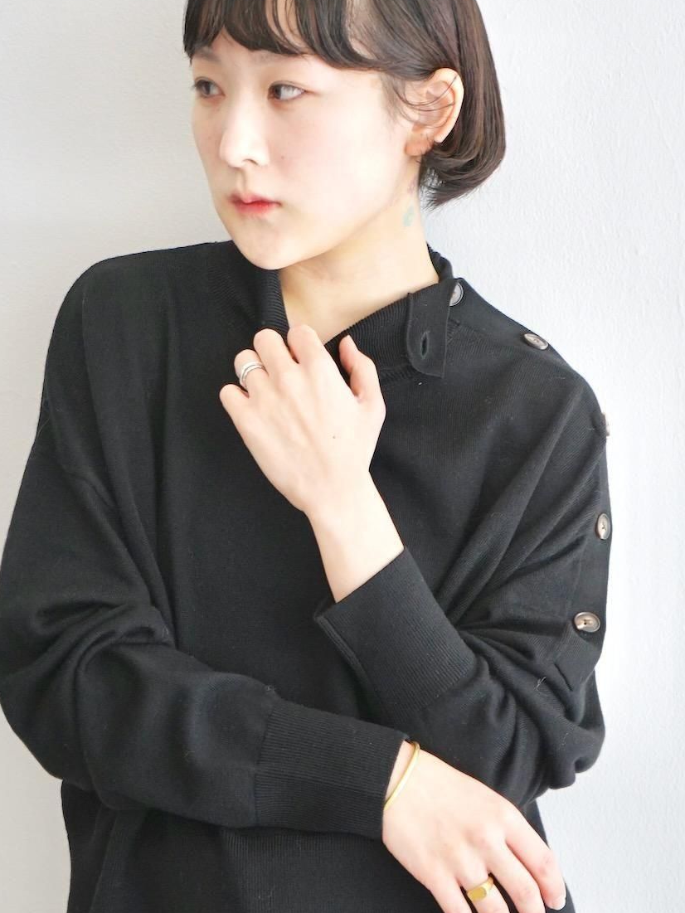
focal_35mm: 110
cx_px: 308
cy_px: 495
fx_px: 2902
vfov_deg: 17.9
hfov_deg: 13.5
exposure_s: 1/80
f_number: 5.6
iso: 800
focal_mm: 70
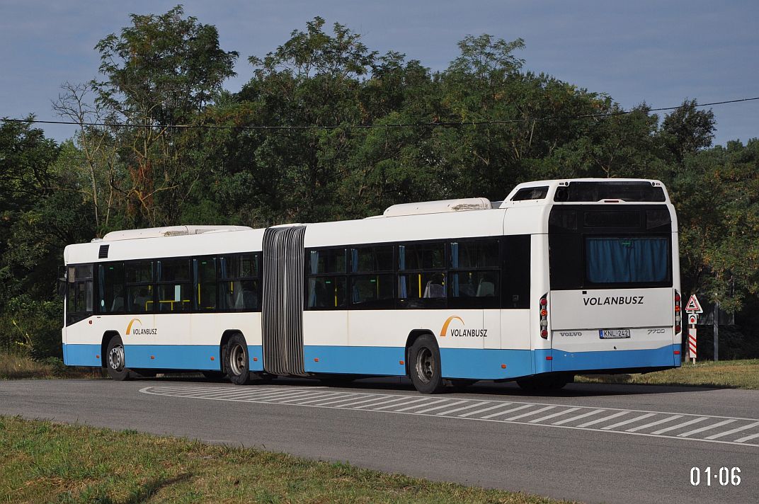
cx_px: 380
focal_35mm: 105
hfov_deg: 19.5
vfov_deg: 13.0
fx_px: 2211
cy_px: 252
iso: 400
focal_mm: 70
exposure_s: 1/2000
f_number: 8
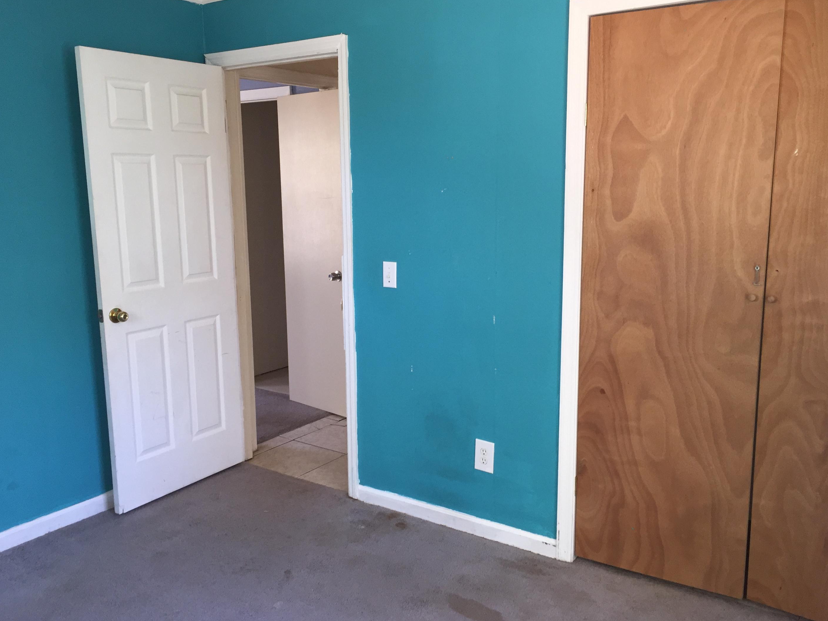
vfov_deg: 45.4
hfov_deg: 58.3
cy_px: 321
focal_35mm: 31
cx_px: 409
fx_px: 742
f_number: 2.2
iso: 100
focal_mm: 4.15
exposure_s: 1/30
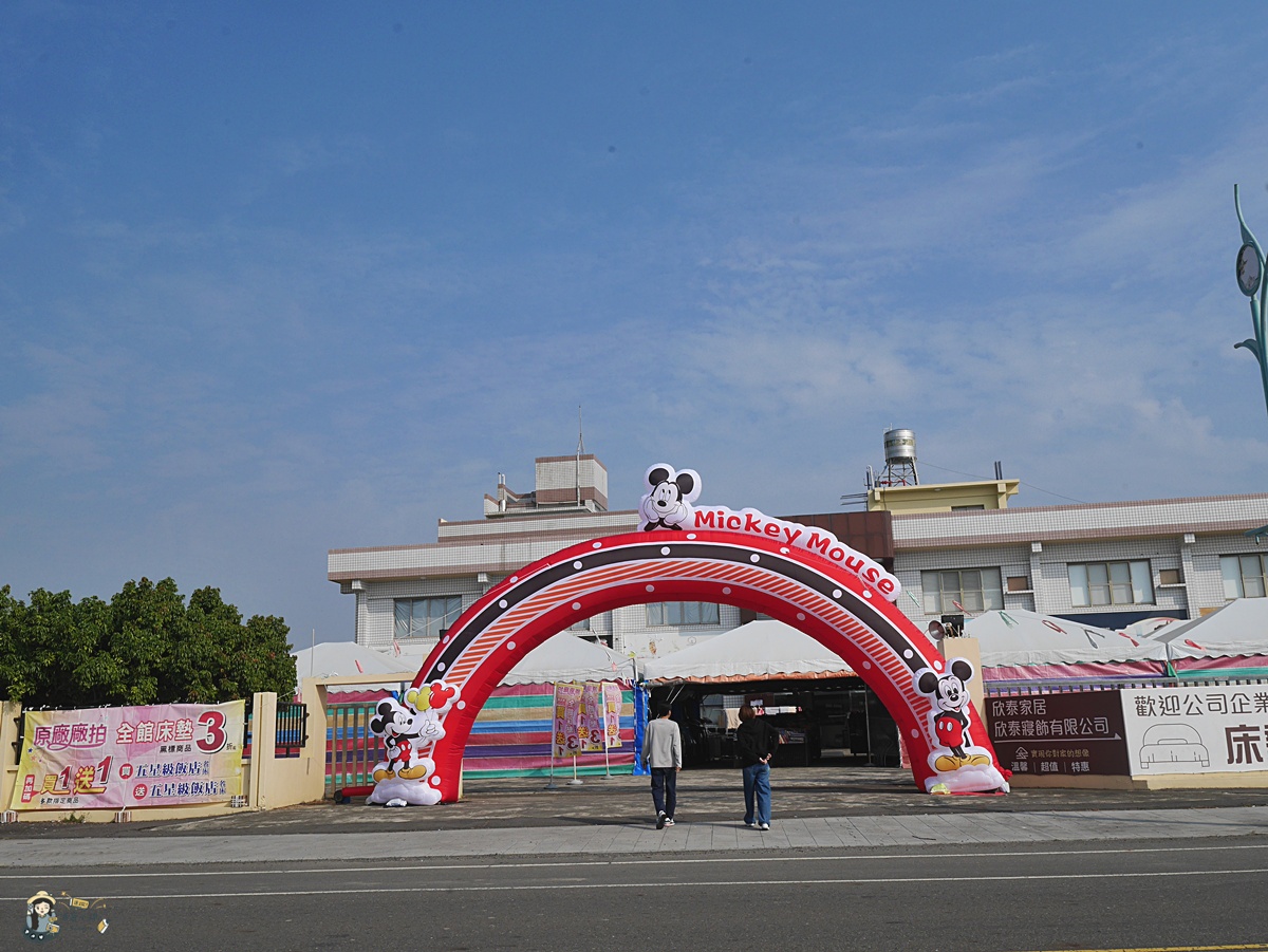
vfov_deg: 44.2
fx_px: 1173
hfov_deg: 56.8
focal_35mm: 32
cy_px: 476
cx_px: 634
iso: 200
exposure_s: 1/400
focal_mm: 16
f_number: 11
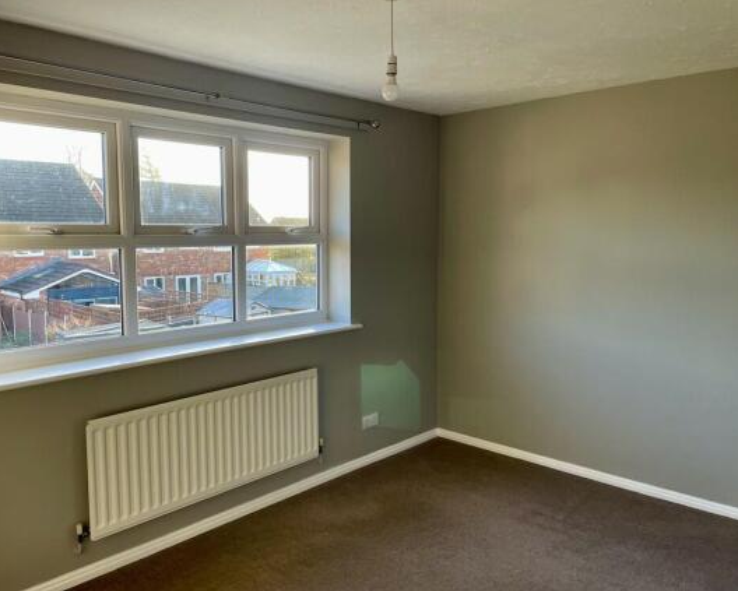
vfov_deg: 51.6
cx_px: 335
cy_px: 294
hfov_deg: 62.1
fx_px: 612
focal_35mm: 28
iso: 80
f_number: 1.6
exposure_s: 1/121
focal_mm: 4.2
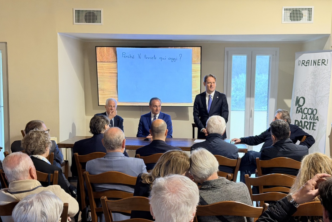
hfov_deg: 38.9
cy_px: 127
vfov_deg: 26.4
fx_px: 470
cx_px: 166
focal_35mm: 51
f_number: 1.78
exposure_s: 1/50
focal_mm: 6.76
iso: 250
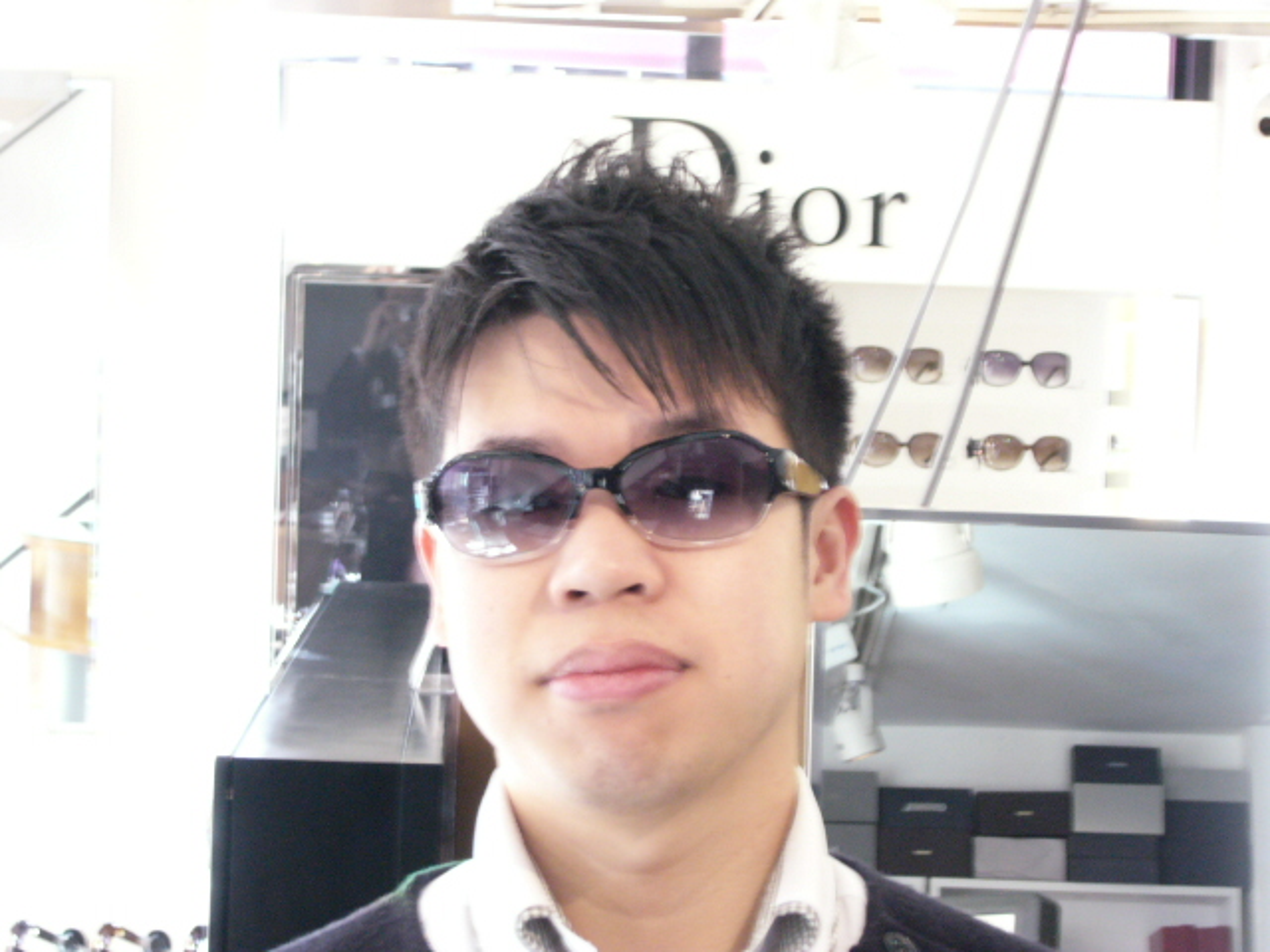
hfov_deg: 24.7
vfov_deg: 18.7
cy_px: 476
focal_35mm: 79
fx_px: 2898
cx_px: 635
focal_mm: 13.1
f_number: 4.3
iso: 200
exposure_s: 1/8
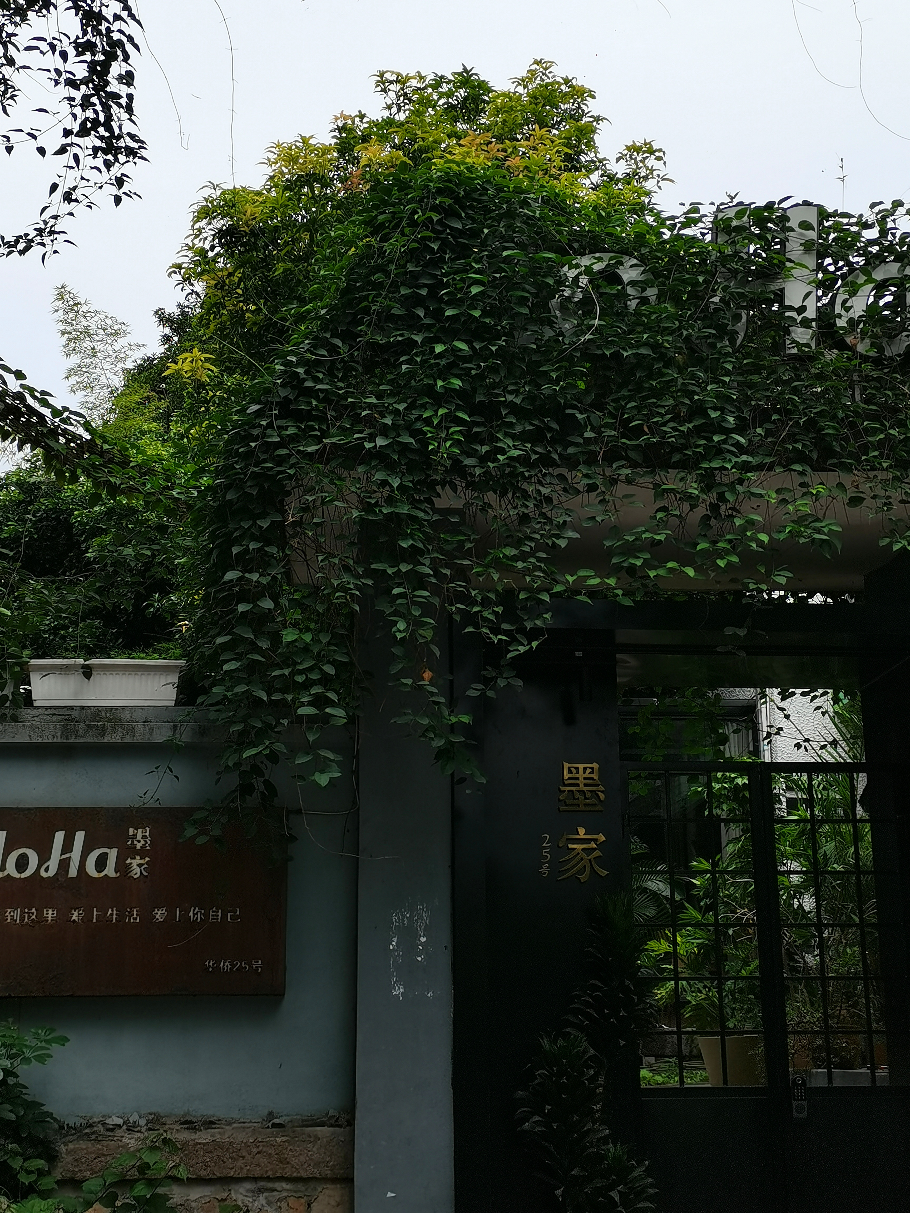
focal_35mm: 48
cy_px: 606
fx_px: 1682
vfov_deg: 39.7
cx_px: 455
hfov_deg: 30.3
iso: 50
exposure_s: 1/258
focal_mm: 5.58
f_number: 1.8
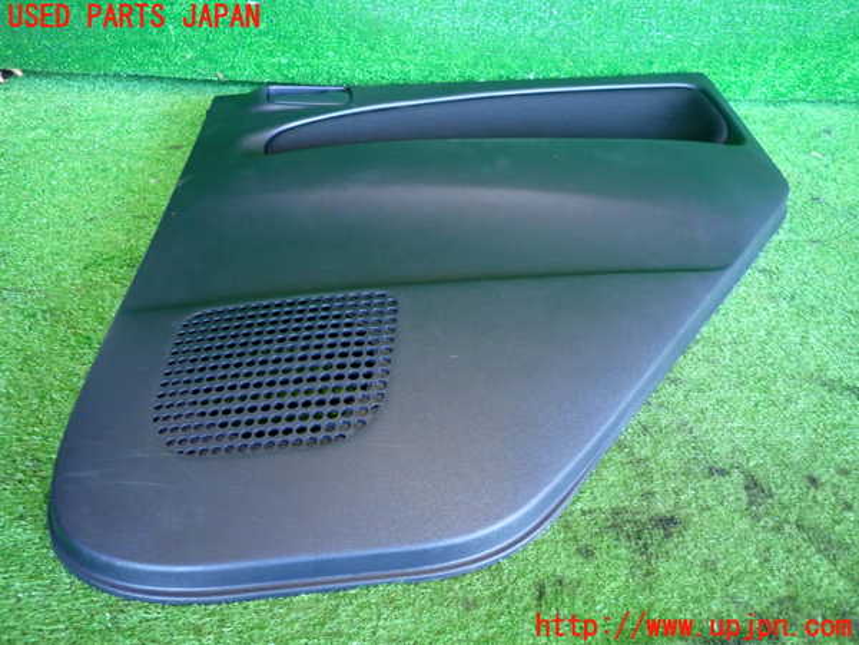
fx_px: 620
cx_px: 430
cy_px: 322
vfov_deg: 54.9
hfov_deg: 69.4
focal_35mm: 25
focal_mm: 4.5
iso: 500
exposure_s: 1/30
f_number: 2
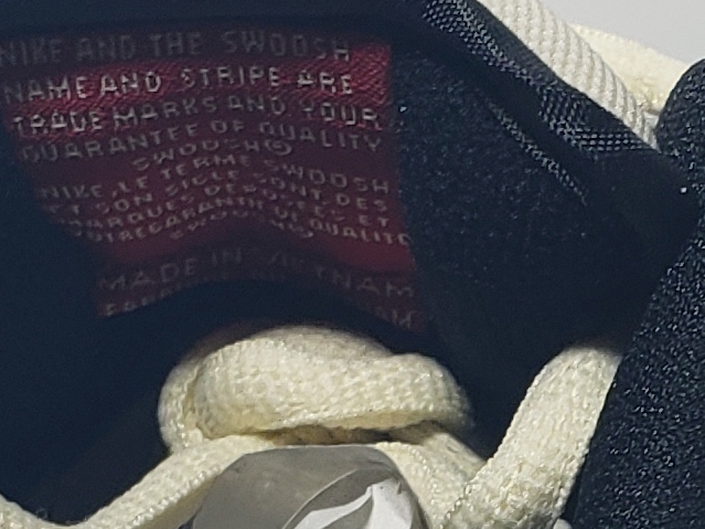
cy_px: 752
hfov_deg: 11.9
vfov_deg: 8.9
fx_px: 3339
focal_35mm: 164
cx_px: 772
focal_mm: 4.3
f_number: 2.4
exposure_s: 1/187
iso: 50
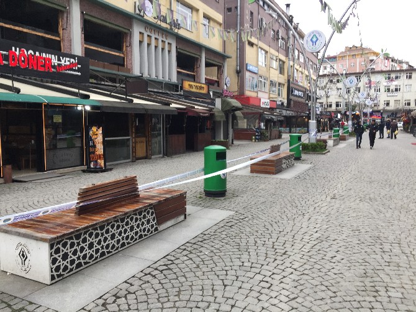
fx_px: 348
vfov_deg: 48.2
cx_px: 208
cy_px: 156
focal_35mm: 29
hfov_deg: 61.7
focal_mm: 4.15
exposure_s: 1/100
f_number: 2.2
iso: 32
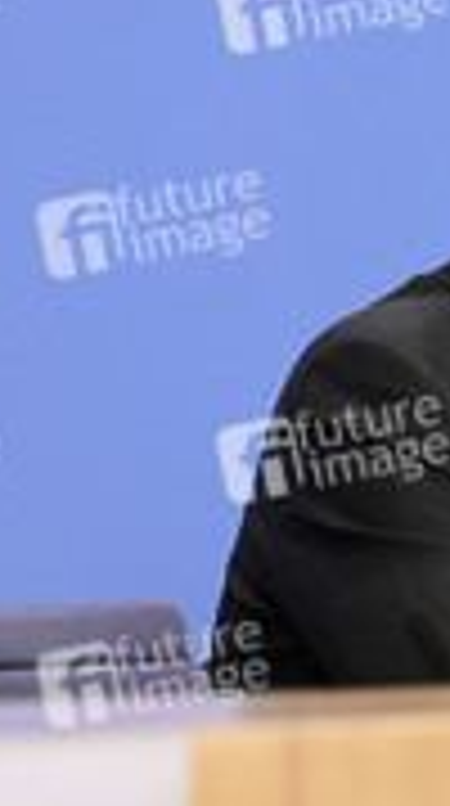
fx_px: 5075
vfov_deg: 9.1
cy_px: 338
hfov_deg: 5.1
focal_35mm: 238
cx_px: 214
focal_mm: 90
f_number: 6.3
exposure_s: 1/400
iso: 4000
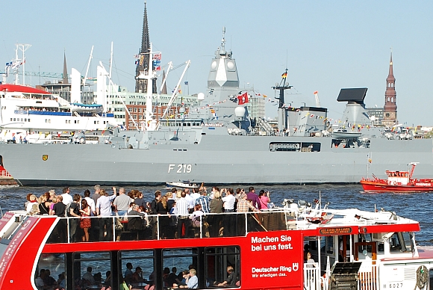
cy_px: 226
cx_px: 279
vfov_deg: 12.9
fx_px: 1276
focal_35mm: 106
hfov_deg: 19.2
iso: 200
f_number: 10
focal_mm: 40
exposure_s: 1/250
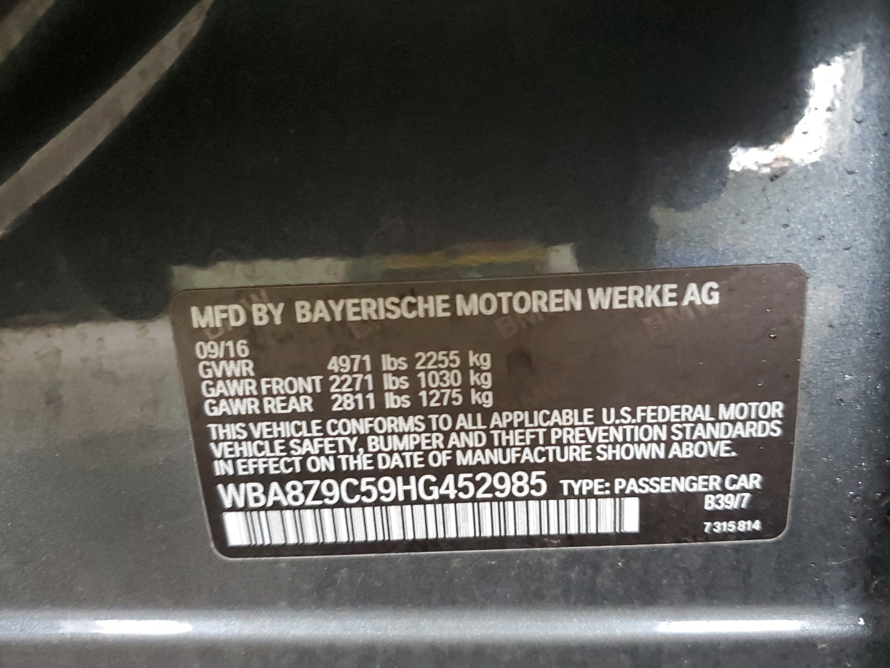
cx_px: 487
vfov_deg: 48.2
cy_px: 368
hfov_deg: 61.5
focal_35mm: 29
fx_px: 746
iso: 311
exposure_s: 1/30
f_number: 1.5
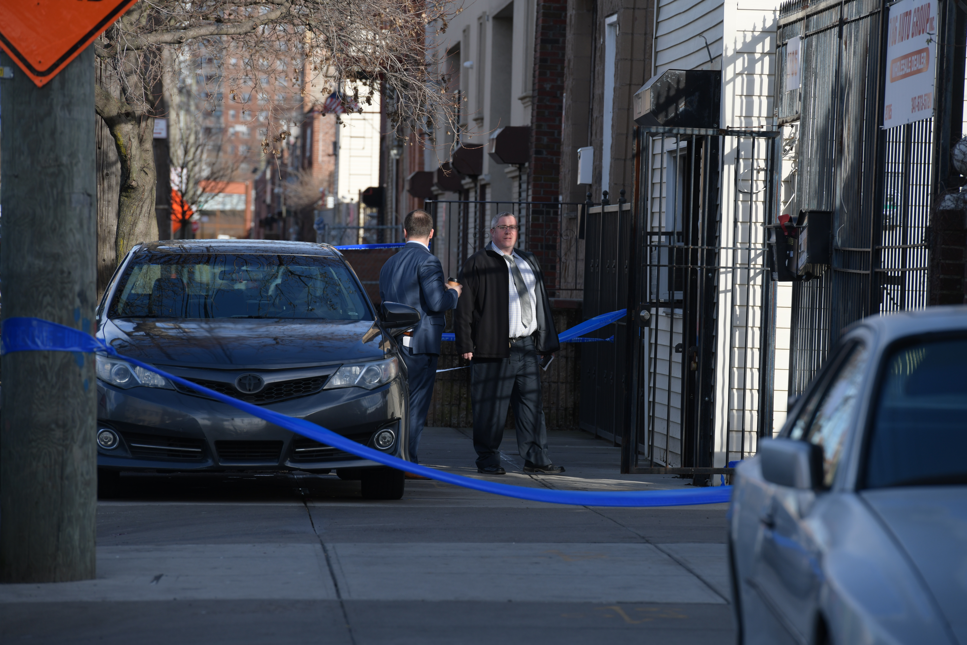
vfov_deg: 6.9
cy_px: 322
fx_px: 5372
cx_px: 484
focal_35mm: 200
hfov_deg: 10.3
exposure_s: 1/500
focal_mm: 200
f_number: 6.3
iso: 250
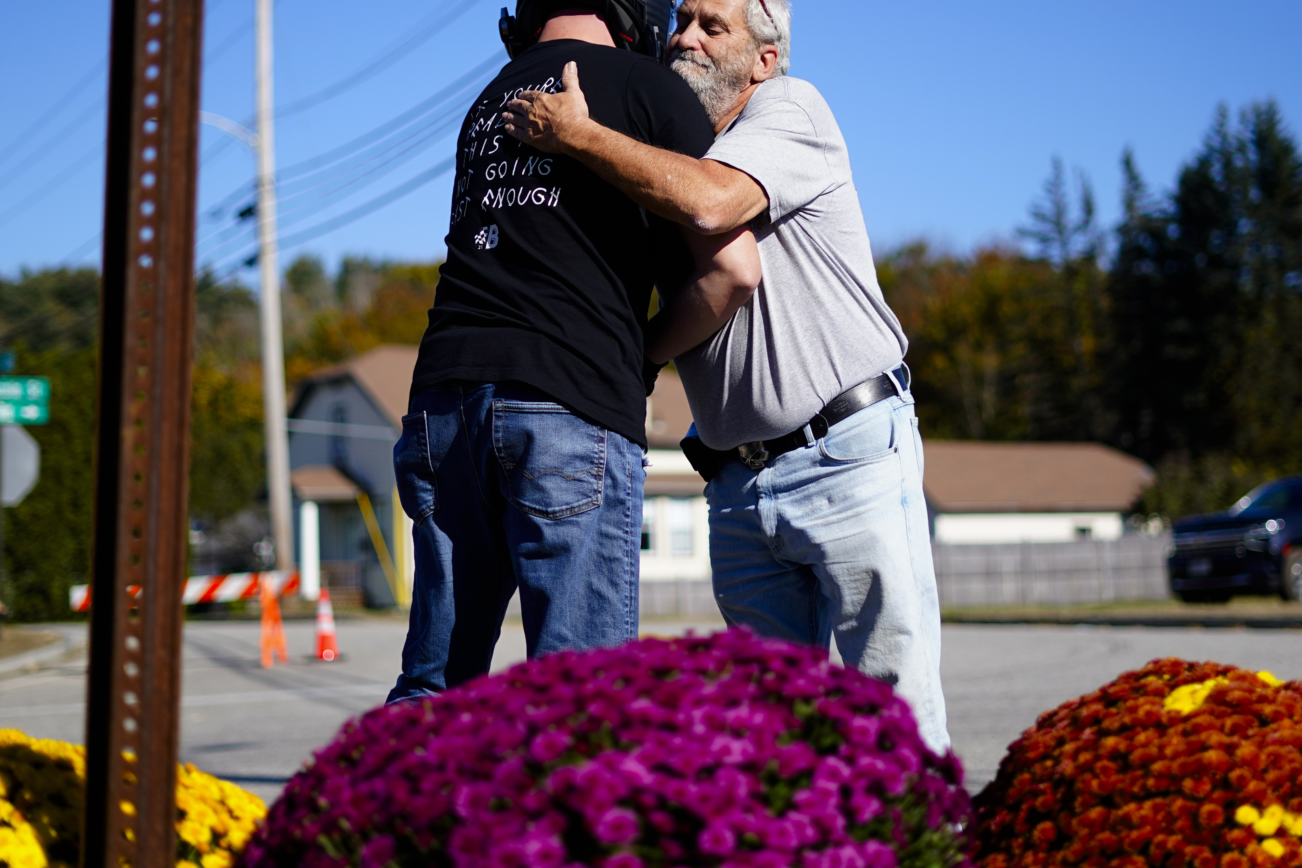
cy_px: 389
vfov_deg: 21.6
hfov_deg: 31.9
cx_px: 605
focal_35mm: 63
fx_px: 2278
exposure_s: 1/5000
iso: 100
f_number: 1.8
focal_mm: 50
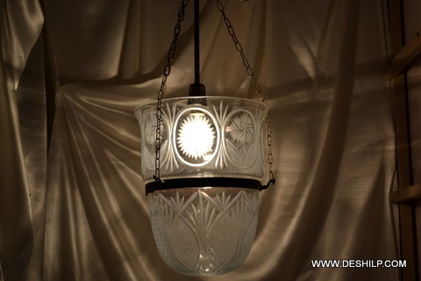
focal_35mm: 63
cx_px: 210
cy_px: 140
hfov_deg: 31.9
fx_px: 737
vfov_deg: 21.6
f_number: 5.6
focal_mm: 42
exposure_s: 1/60
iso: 100
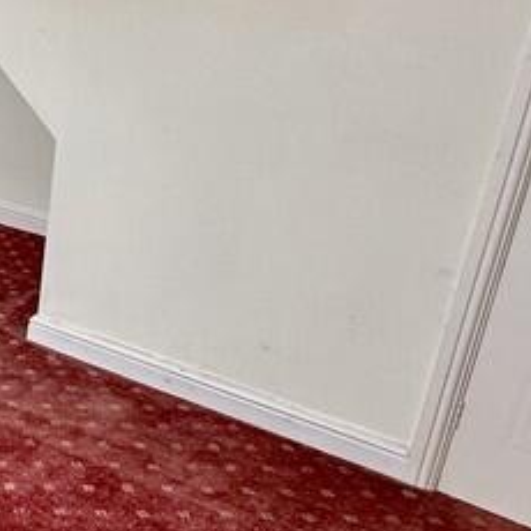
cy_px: 217
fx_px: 955
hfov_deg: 24.3
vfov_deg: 31.0
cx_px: -263
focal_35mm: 55
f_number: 2.2
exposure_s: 1/99
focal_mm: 2.22
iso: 100
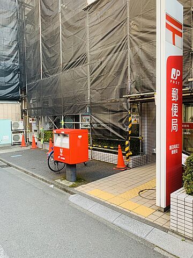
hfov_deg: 53.1
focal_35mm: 26
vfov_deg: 67.3
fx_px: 193
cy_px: 129
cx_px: 96
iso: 64
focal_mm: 4.25
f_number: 1.8
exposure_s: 1/121
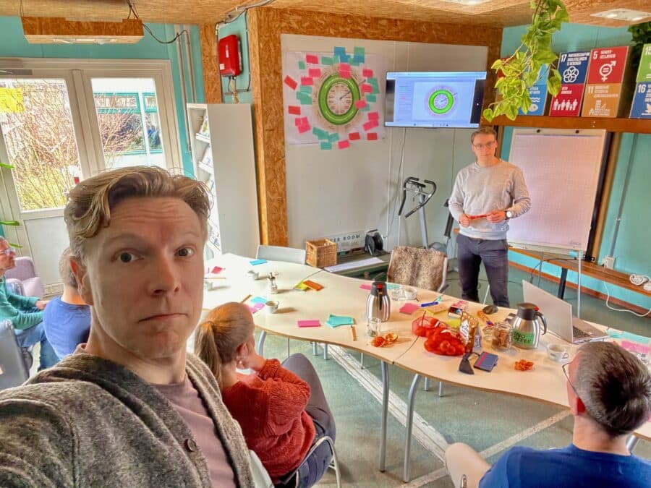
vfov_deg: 58.9
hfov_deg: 73.9
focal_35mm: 23
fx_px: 433
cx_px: 326
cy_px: 244
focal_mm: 2.71
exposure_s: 1/60
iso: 250
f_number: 2.2
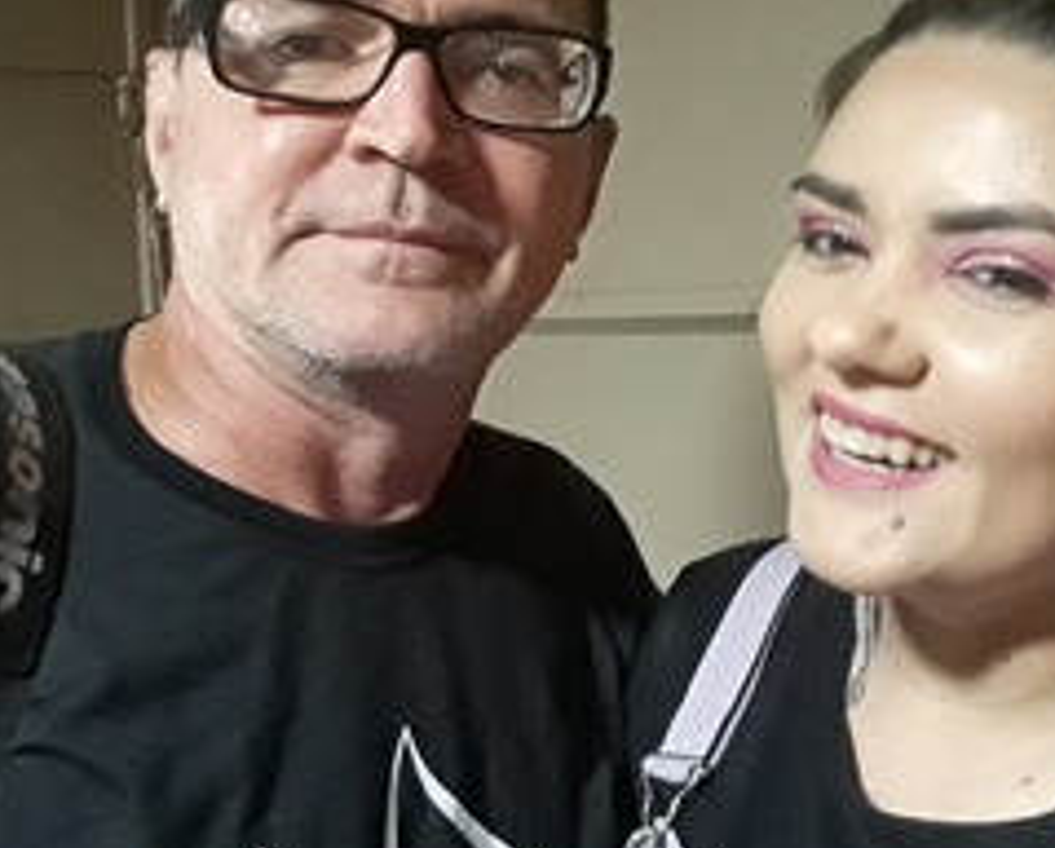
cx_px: 622
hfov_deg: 43.6
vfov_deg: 35.5
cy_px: 314
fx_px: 1314
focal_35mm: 42
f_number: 2.2
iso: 320
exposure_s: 1/12
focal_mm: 1.95
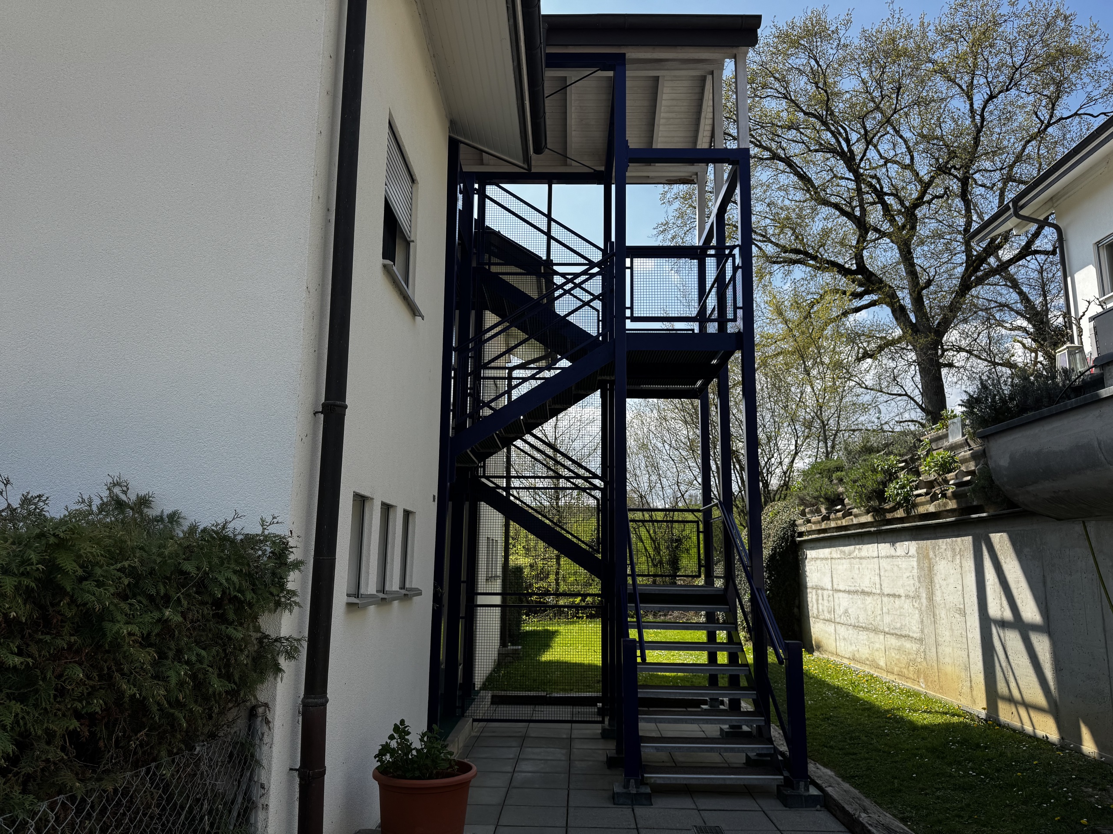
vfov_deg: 56.8
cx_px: 556
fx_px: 772
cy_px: 417
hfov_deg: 71.6
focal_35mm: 24
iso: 80
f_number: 1.78
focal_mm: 6.76
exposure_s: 1/2710
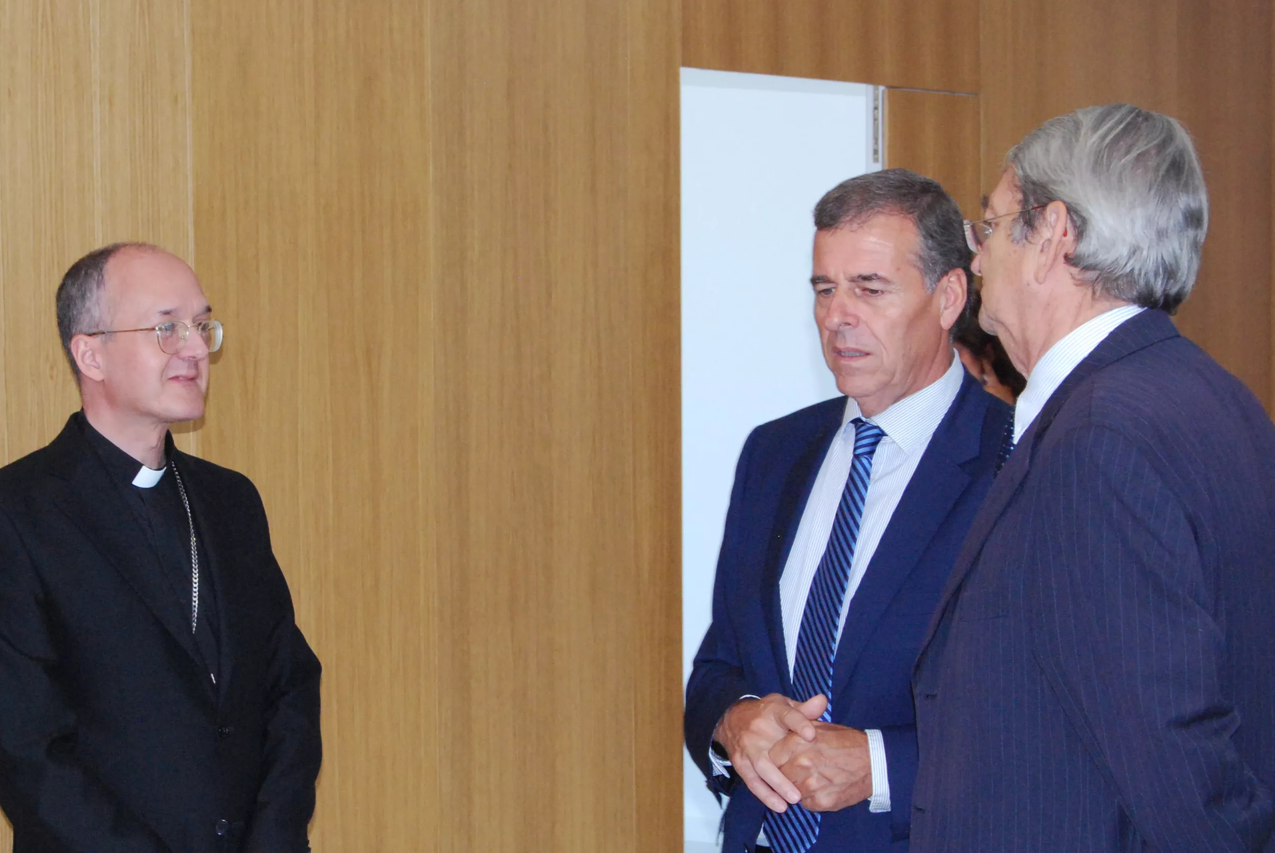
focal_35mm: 91
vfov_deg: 15.1
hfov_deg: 22.3
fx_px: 3227
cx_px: 423
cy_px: 477
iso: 1250
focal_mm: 40
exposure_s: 1/60
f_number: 5
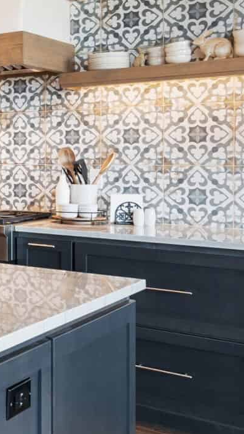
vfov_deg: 36.3
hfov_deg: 16.9
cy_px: 149
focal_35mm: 57
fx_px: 656
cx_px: -213
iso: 200
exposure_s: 1/2.5
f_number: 6.3
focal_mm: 10
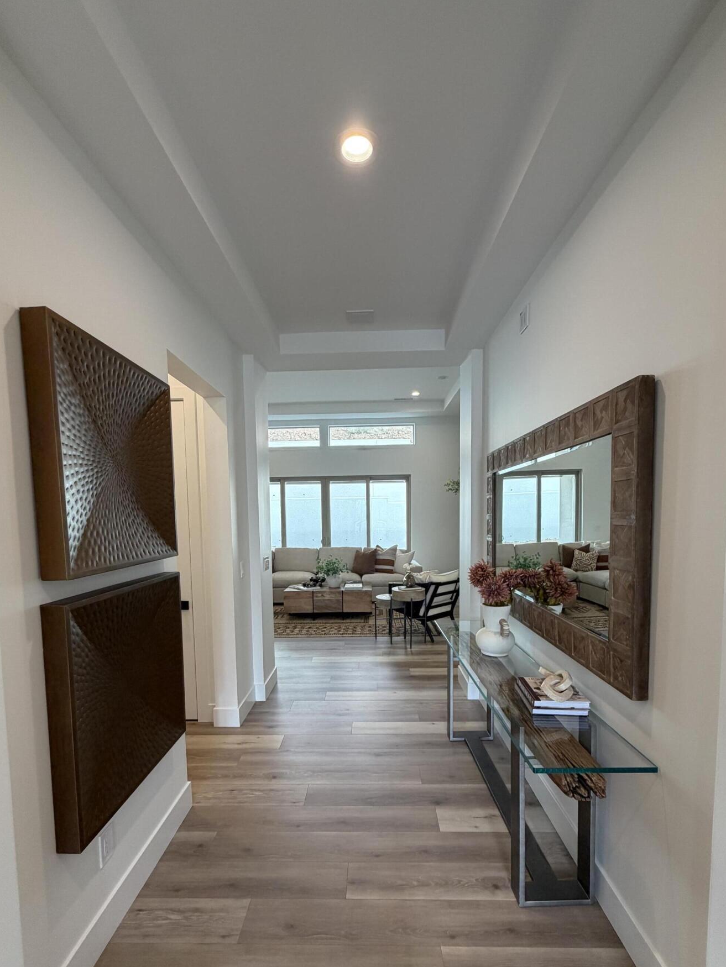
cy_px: 550
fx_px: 447
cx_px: 359
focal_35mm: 16
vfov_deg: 93.9
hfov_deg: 78.1
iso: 160
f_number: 2.2
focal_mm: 2.22
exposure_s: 1/120
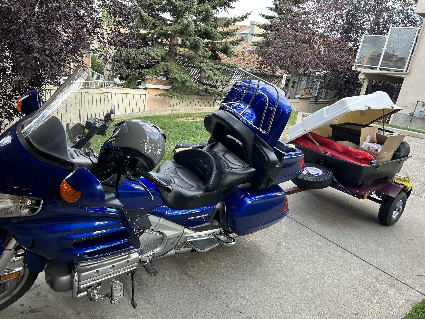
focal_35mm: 26
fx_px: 319
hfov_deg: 67.3
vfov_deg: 53.1
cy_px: 160
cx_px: 212
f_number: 1.5
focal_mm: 5.7
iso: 32
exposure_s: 1/129
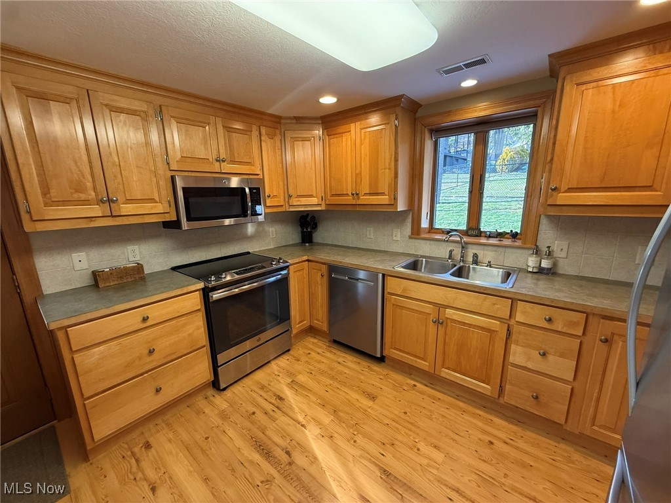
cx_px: 336
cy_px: 252
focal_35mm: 14
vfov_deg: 85.7
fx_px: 271
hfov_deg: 102.1
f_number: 2.2
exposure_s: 1/120
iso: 250
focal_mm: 2.22
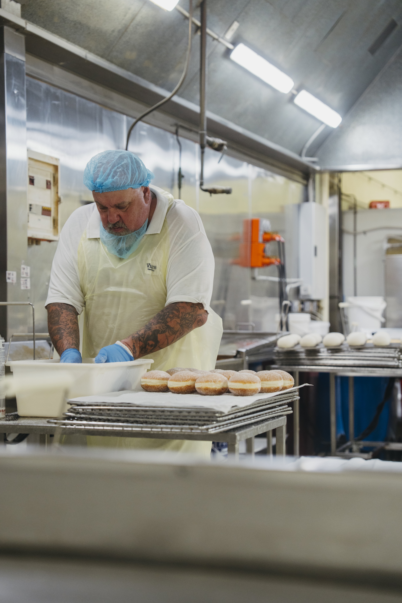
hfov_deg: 21.6
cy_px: 302
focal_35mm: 63
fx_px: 1055
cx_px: 201
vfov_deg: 31.9
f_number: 2.8
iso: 1600
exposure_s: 1/250
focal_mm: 63
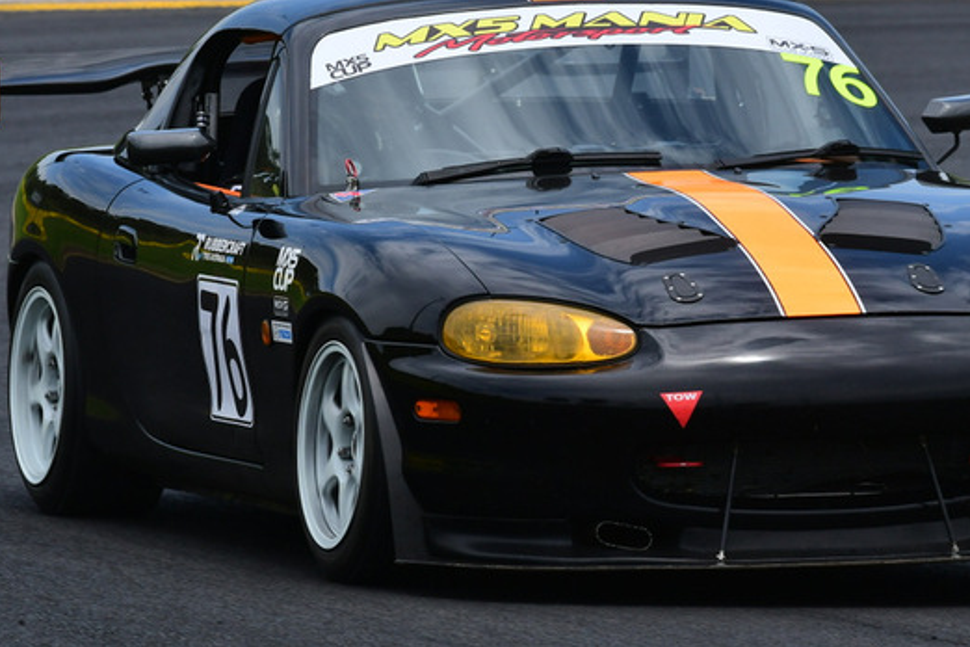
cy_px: 152
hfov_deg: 2.8
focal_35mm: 736
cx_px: 676
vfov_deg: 1.9
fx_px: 19830
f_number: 11
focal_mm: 320
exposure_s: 1/640
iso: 500
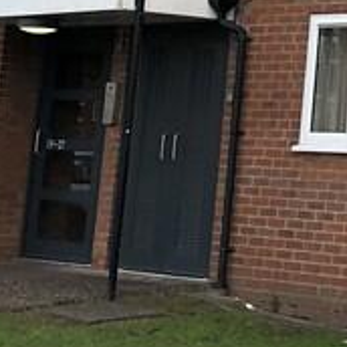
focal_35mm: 147
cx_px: 543
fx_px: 1667
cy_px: -236
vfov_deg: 11.2
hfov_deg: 11.3
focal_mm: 4
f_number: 1.8
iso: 20
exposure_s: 1/648
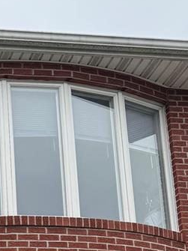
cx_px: -166
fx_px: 797
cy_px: 378
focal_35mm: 110
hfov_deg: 12.2
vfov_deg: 16.3
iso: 80
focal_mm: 6.76
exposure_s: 1/617
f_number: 1.78
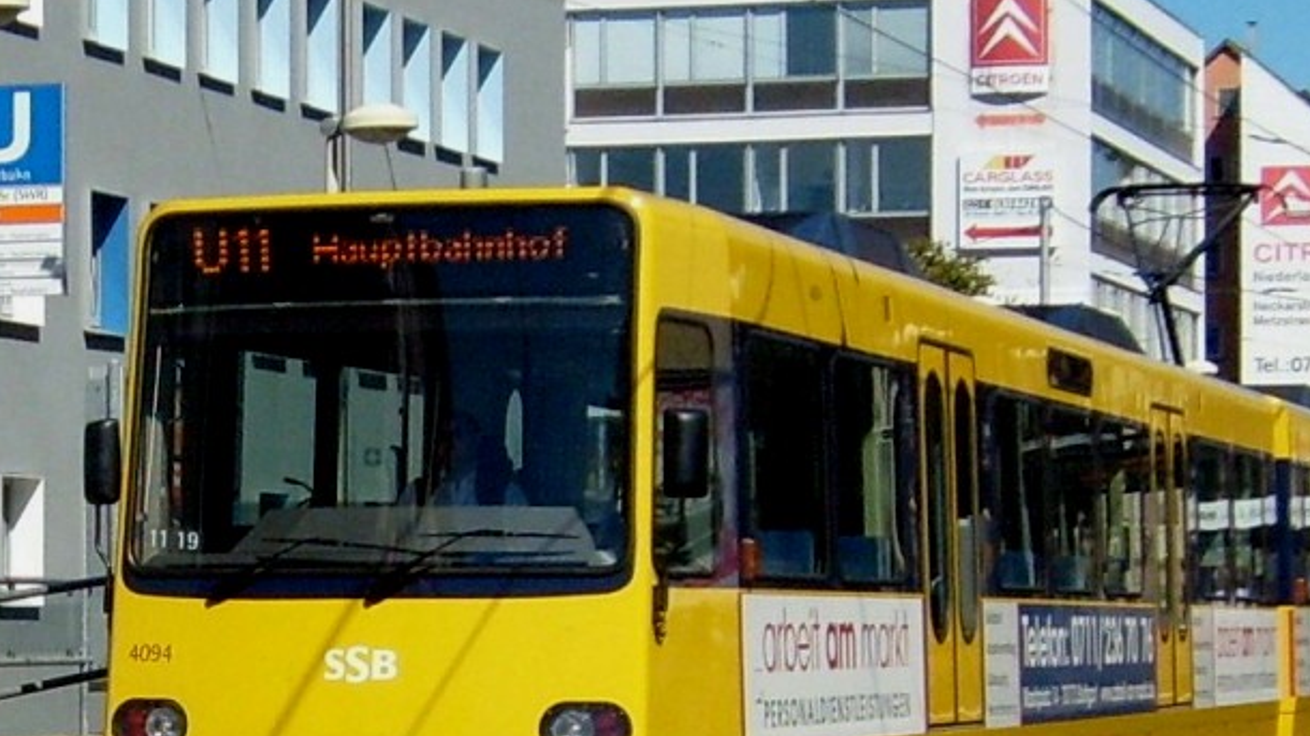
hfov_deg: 32.8
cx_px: 771
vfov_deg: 18.8
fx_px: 2223
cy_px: 333
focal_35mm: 64
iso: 80
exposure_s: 1/350
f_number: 7.1
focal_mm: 5.8
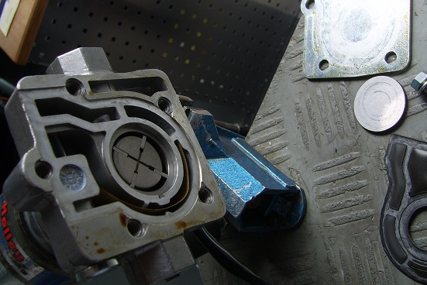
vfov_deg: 31.2
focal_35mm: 43
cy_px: 125
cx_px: 205
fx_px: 510
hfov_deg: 45.4
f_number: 5.1
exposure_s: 1/100
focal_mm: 7.8
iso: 50
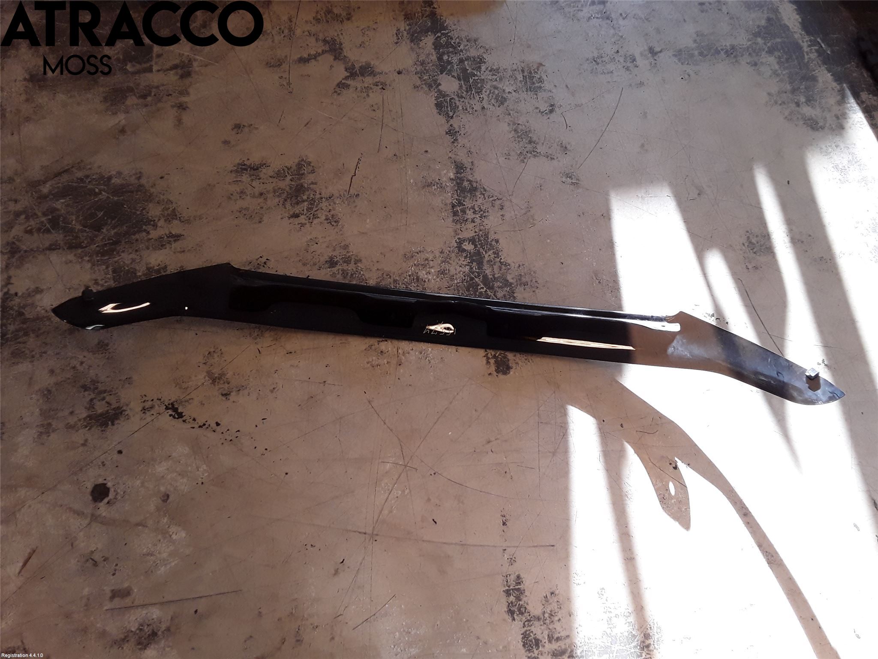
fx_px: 710
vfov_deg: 49.7
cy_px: 330
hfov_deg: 63.4
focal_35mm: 28
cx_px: 439
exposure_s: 1/170
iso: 100
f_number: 1.9
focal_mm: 2.91
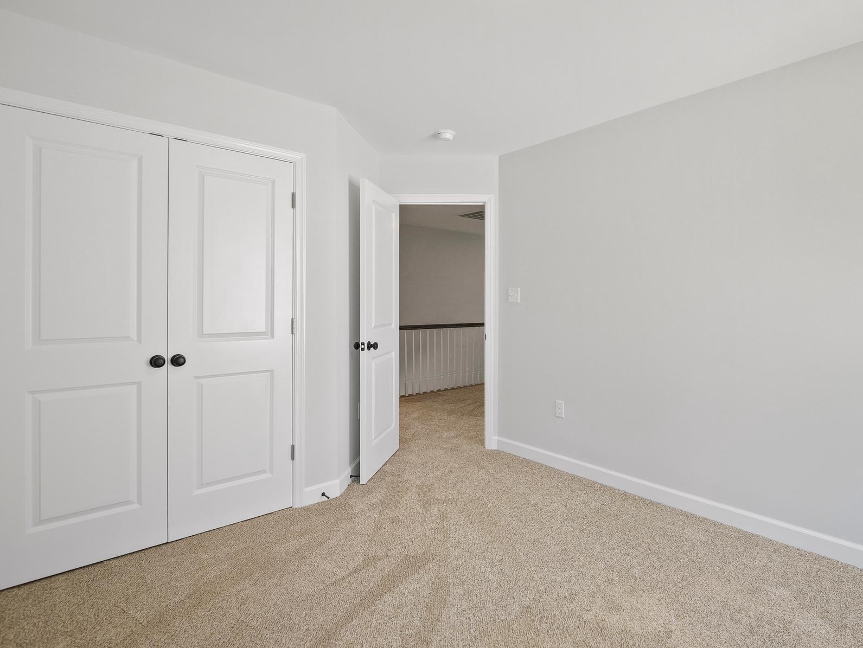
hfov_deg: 86.8
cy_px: 311
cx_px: 512
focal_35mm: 18
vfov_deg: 71.6
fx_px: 449
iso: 200
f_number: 2.8
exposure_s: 1/50
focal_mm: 7
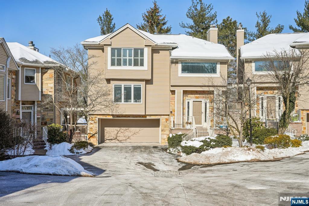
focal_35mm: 35
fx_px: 300
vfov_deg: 37.8
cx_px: 154
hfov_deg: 54.4
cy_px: 103
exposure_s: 1/640
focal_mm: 35
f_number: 8
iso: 100
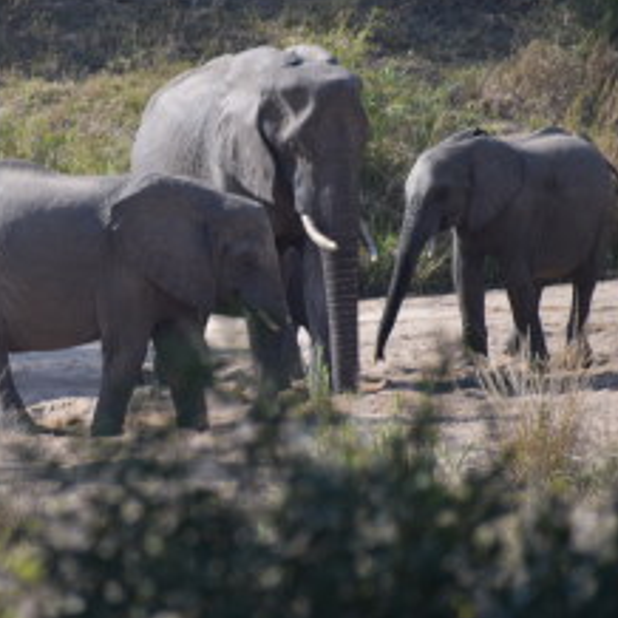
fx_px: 15331
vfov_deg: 2.3
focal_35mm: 759
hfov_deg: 2.3
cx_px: 14
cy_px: 298
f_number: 6
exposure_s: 1/500
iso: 200
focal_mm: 260
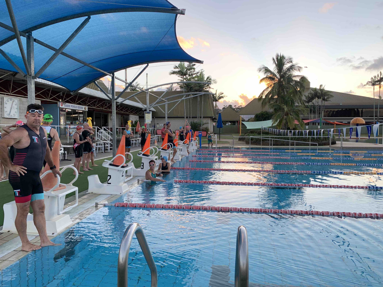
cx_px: 192
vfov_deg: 53.1
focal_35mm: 26
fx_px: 288
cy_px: 144
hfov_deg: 67.3
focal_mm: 4.25
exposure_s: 1/121
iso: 25
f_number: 1.8
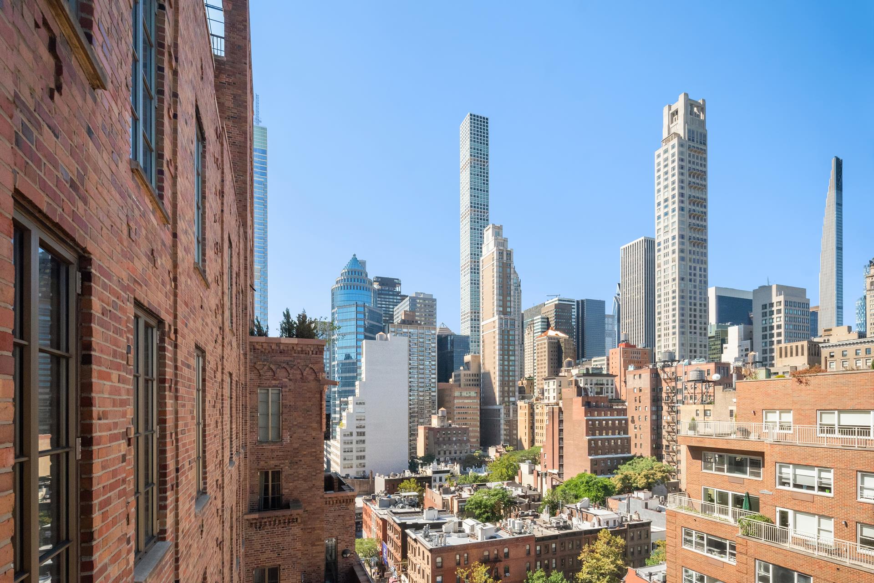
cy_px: 292
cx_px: 437
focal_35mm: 17
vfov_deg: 70.4
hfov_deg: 93.3
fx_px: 413
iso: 1000
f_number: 18
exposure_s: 1/800
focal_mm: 17
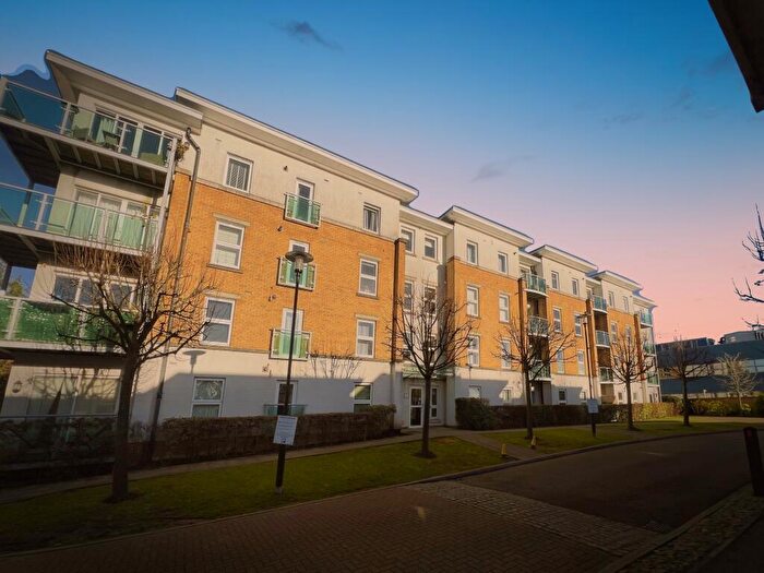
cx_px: 382
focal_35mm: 13
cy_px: 286
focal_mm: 1.57
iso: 32
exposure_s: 1/2481
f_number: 1.8
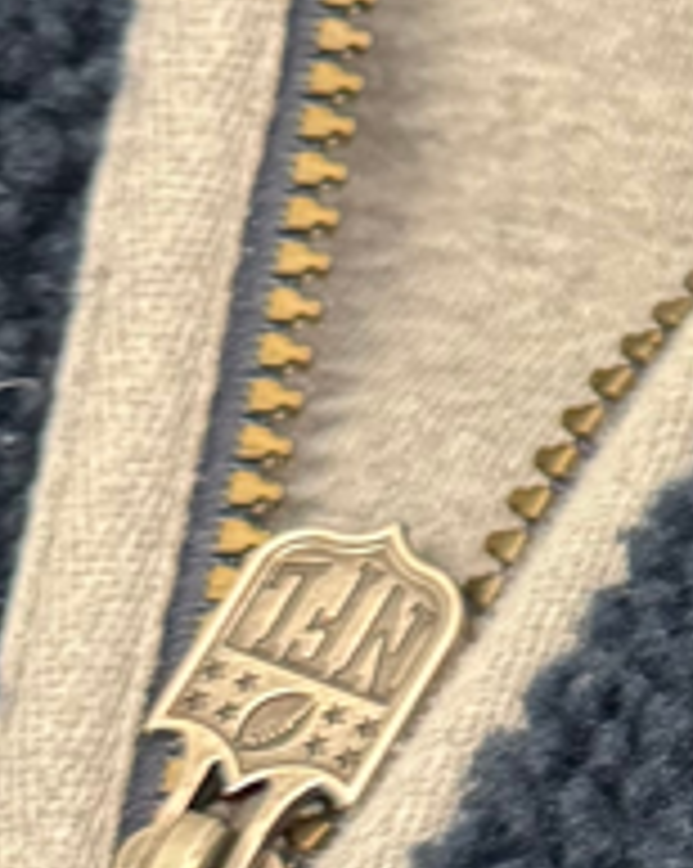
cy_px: 189
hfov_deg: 9.0
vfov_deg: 13.2
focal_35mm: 146
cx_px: 1904
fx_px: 3749
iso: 640
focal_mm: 6.76
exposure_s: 1/53
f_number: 1.78
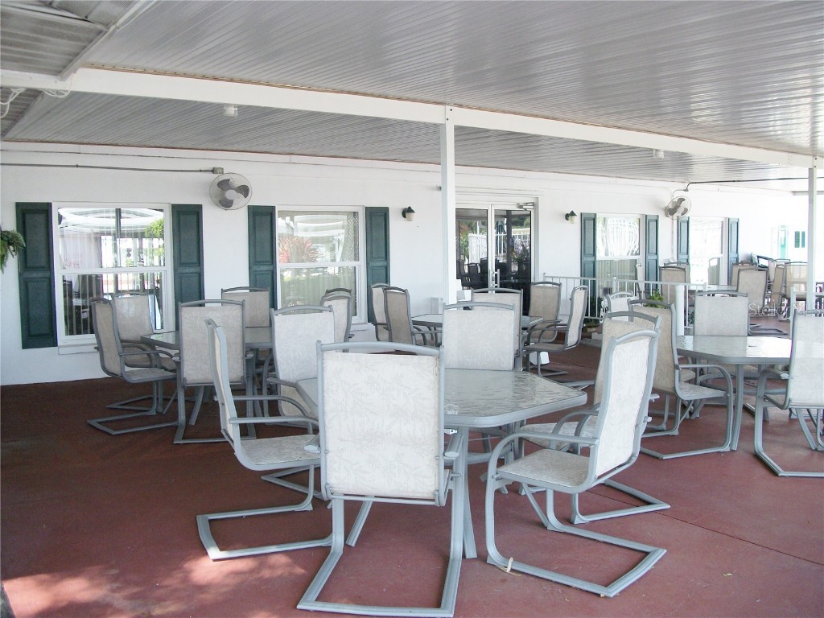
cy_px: 309
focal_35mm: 32
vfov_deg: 44.2
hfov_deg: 56.8
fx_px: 762
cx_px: 412
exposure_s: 1/125
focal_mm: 5.7
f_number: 2.9
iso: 80
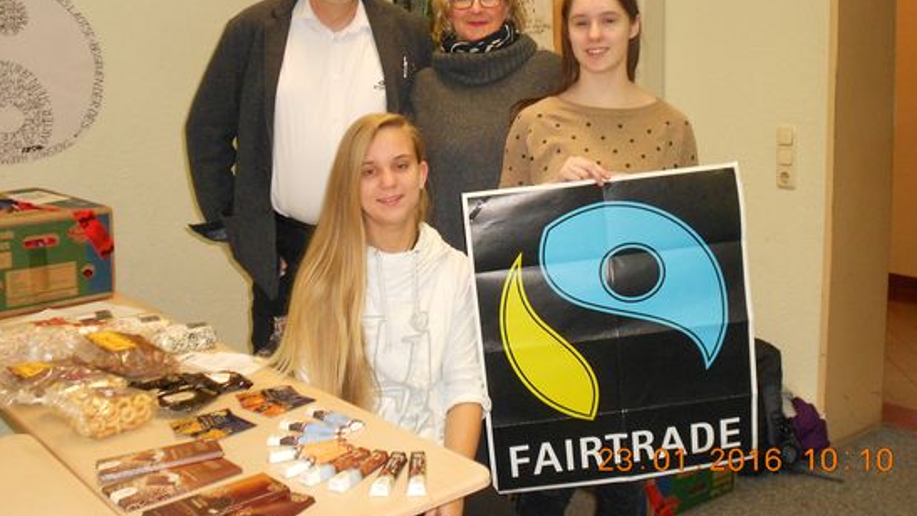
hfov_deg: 49.4
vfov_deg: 28.9
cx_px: 465
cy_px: 180
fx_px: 997
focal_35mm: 41
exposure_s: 1/30
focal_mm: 6.7
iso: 400
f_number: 3.9
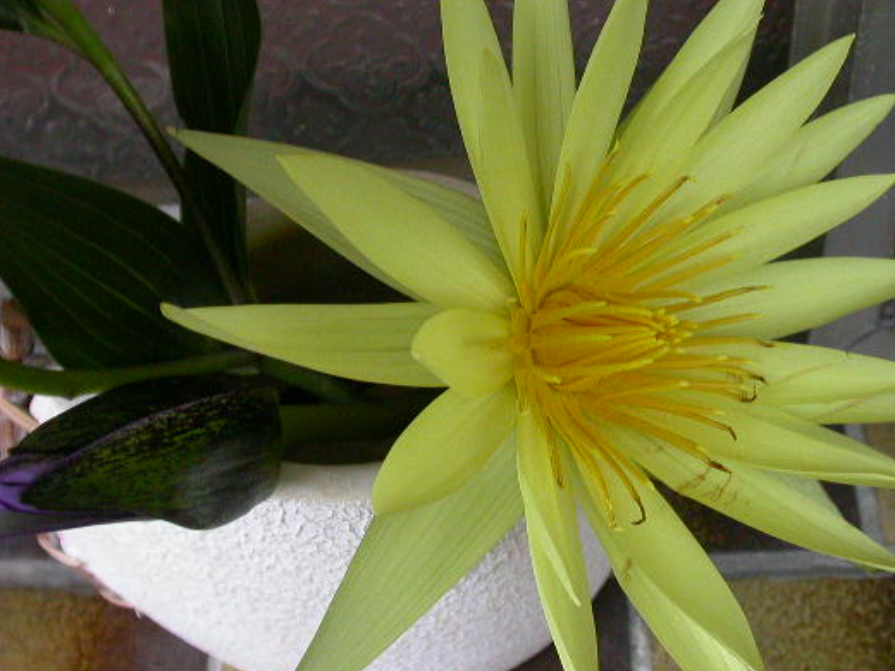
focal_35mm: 48
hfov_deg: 39.7
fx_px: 1241
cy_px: 334
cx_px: 449
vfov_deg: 30.3
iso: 400
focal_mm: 8.2
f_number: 3
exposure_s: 1/500
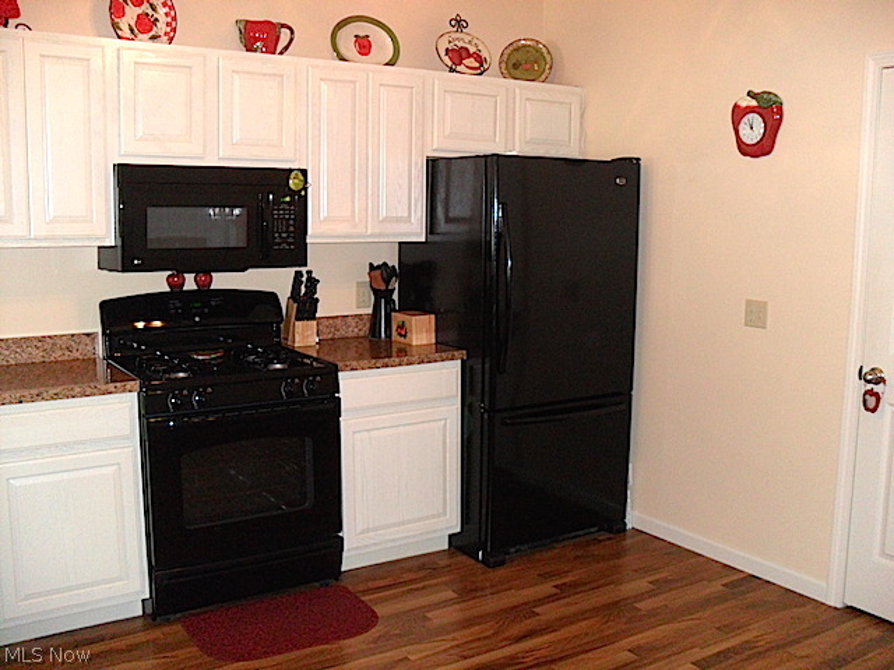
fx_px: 904
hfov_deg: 52.6
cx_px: 447
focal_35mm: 35
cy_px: 335
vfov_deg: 40.7
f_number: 3
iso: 240
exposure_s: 1/45
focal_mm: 6.3
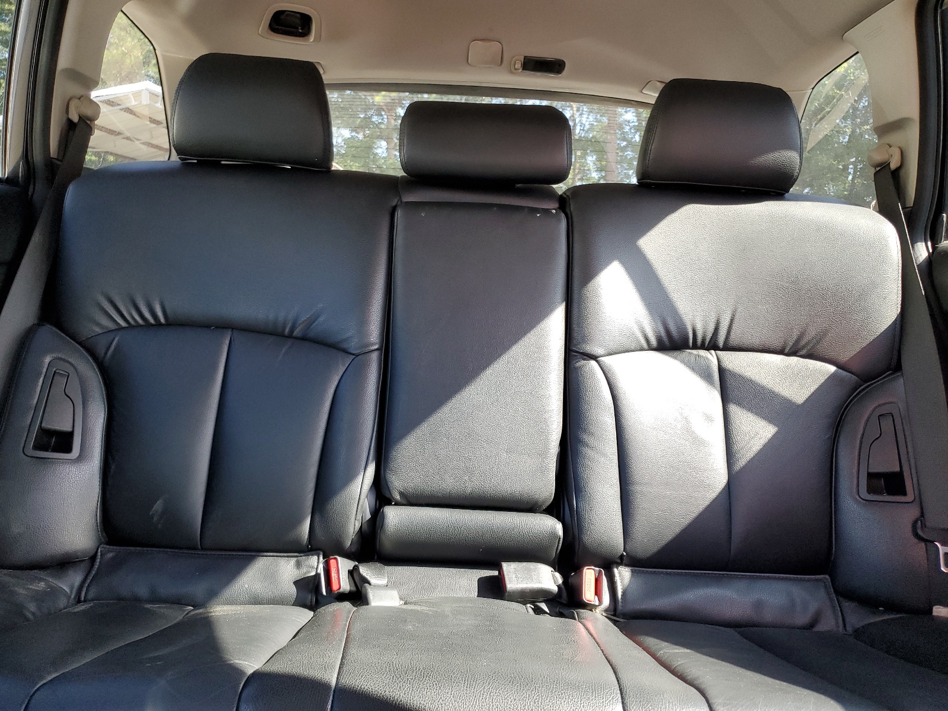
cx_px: 474
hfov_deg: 67.3
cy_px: 356
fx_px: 712
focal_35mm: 26
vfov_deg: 53.1
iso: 94
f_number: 1.5
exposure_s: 1/120
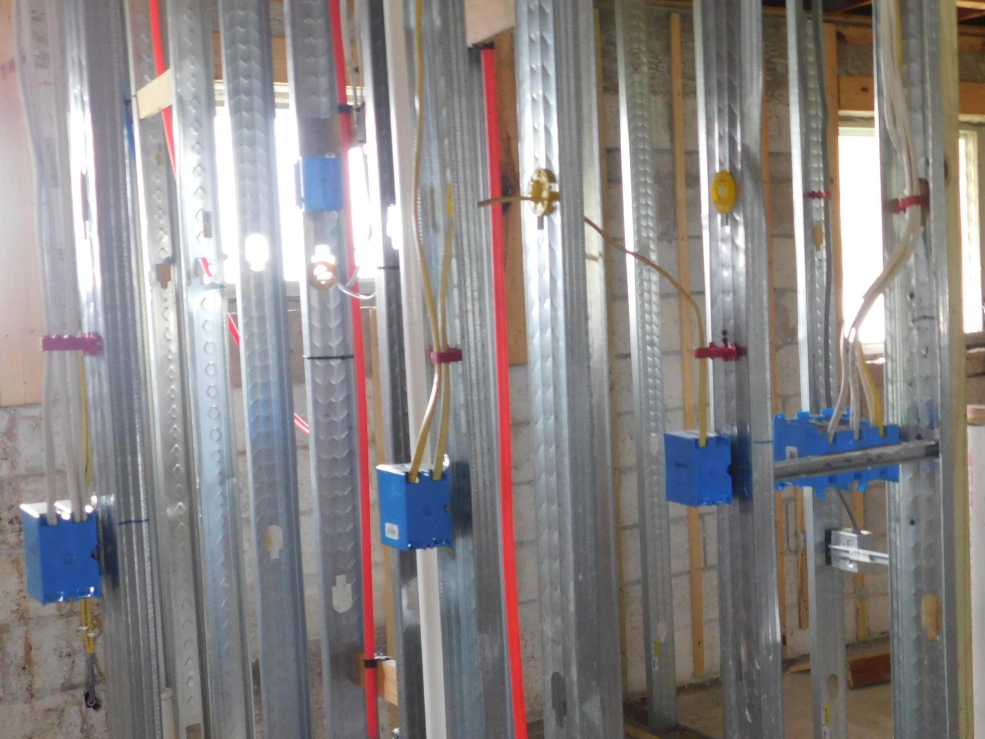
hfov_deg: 41.0
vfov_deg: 31.5
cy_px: 366
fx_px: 1309
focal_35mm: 46
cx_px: 599
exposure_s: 1/25
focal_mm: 6.3
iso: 400
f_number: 3.5
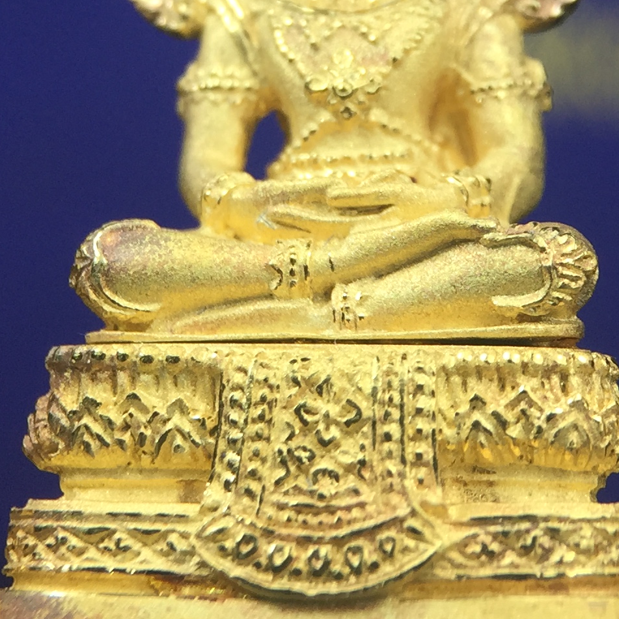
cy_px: 46
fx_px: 1780
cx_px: 369
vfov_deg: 19.3
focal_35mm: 88
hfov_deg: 19.7
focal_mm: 4.15
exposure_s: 1/920
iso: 32
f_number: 2.2
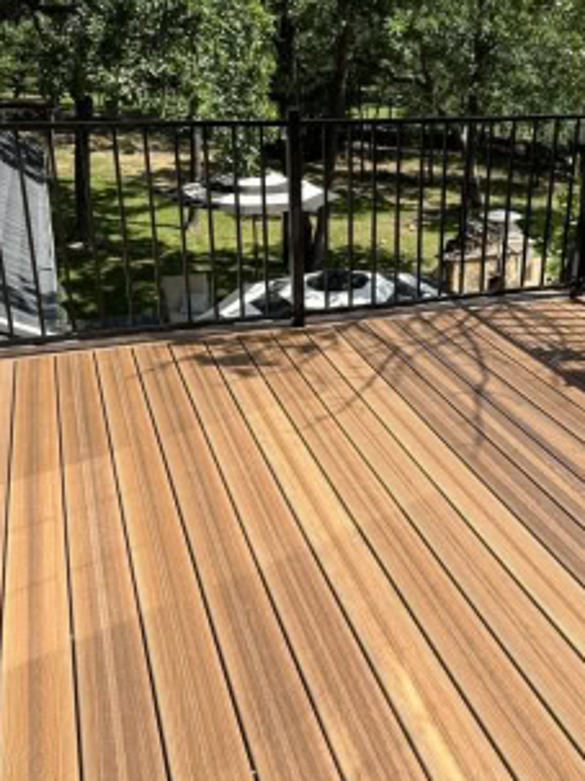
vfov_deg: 50.0
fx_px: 834
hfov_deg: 38.1
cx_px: 405
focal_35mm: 37
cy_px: 344
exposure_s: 1/2410
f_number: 1.8
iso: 80
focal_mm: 6.9
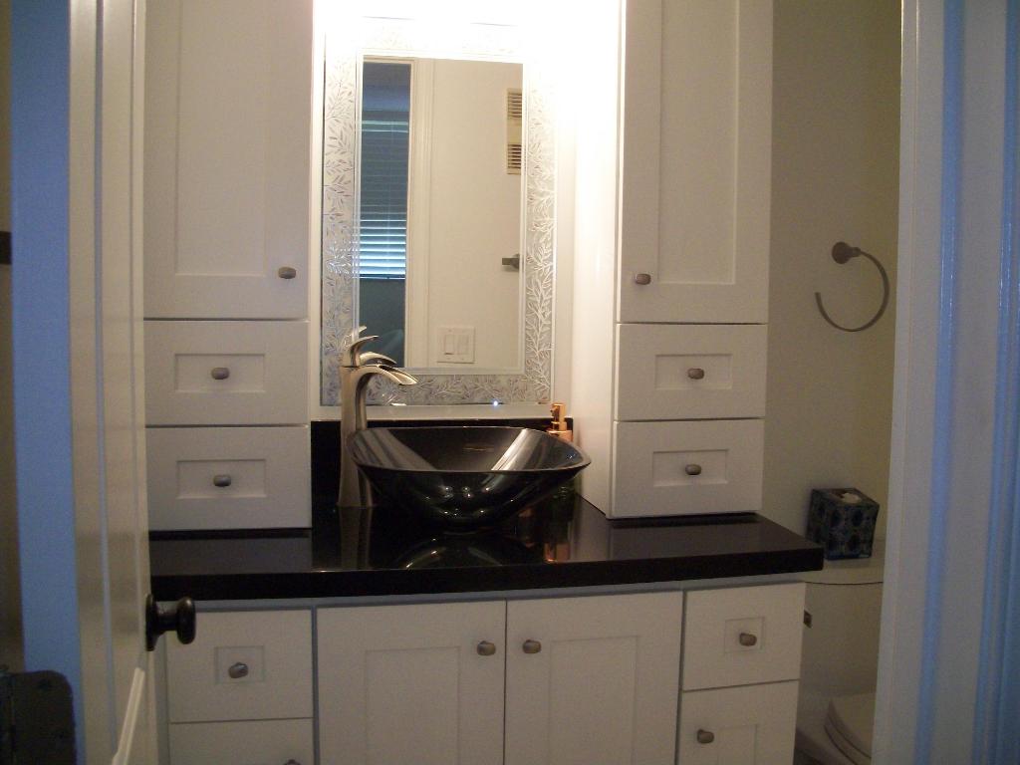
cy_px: 382
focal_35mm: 35
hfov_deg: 52.6
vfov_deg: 40.7
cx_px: 510
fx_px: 1031
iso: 304
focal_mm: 6.3
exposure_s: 1/125
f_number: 3.1
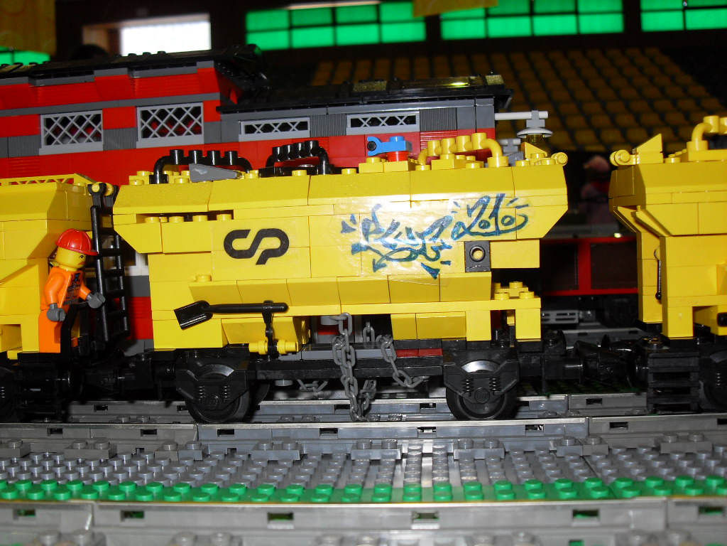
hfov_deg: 50.1
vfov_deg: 38.7
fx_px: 777
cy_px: 273
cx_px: 364
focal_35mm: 37
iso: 100
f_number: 2.8
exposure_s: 1/45
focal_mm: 6.3
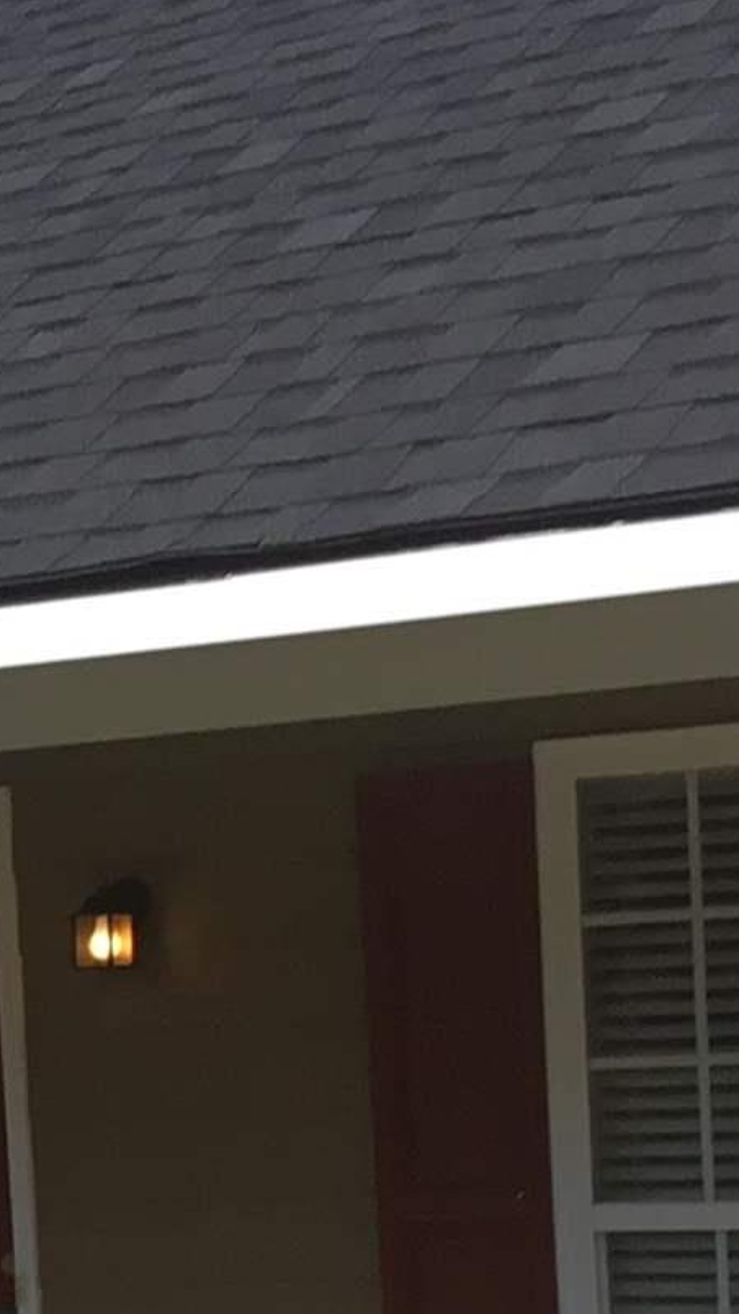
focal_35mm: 129
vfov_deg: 15.9
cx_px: -626
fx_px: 4496
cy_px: 1642
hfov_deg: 9.0
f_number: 2.4
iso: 25
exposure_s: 1/1072
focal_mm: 3.3
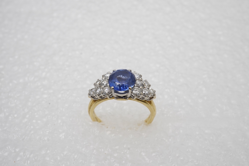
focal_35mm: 45
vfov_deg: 29.9
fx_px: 311
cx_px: 124
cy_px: 83
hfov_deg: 43.6
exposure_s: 1/125
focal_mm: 30
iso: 400
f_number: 22
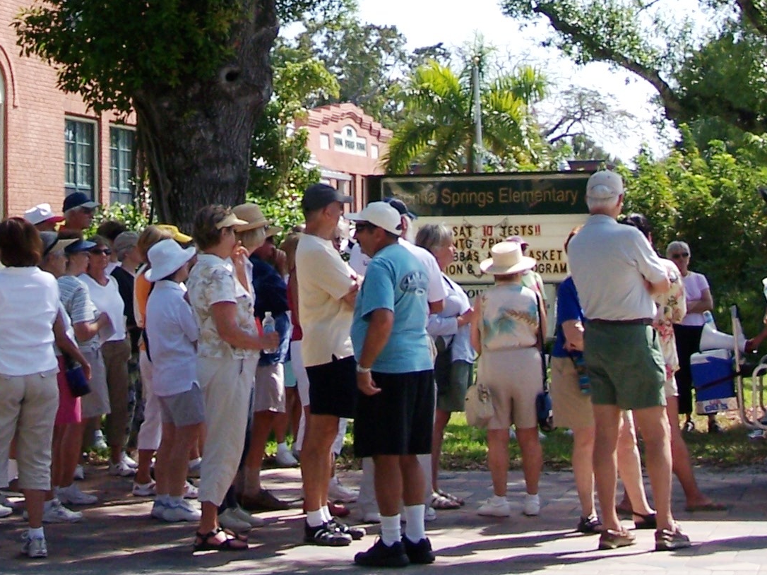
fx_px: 2260
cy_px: -53
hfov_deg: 19.2
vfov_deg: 14.2
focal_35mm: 102
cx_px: 314
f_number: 2.9
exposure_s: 1/800
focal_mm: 7.1
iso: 80
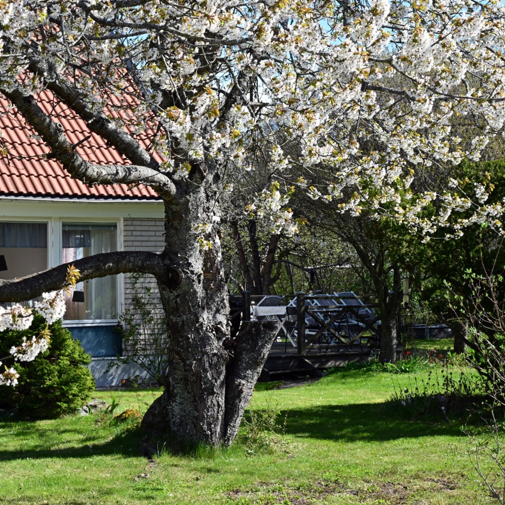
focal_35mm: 77
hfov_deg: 22.4
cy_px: 252
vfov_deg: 22.5
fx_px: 1271
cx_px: 167
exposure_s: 1/160
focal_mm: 60
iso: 1000
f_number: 22
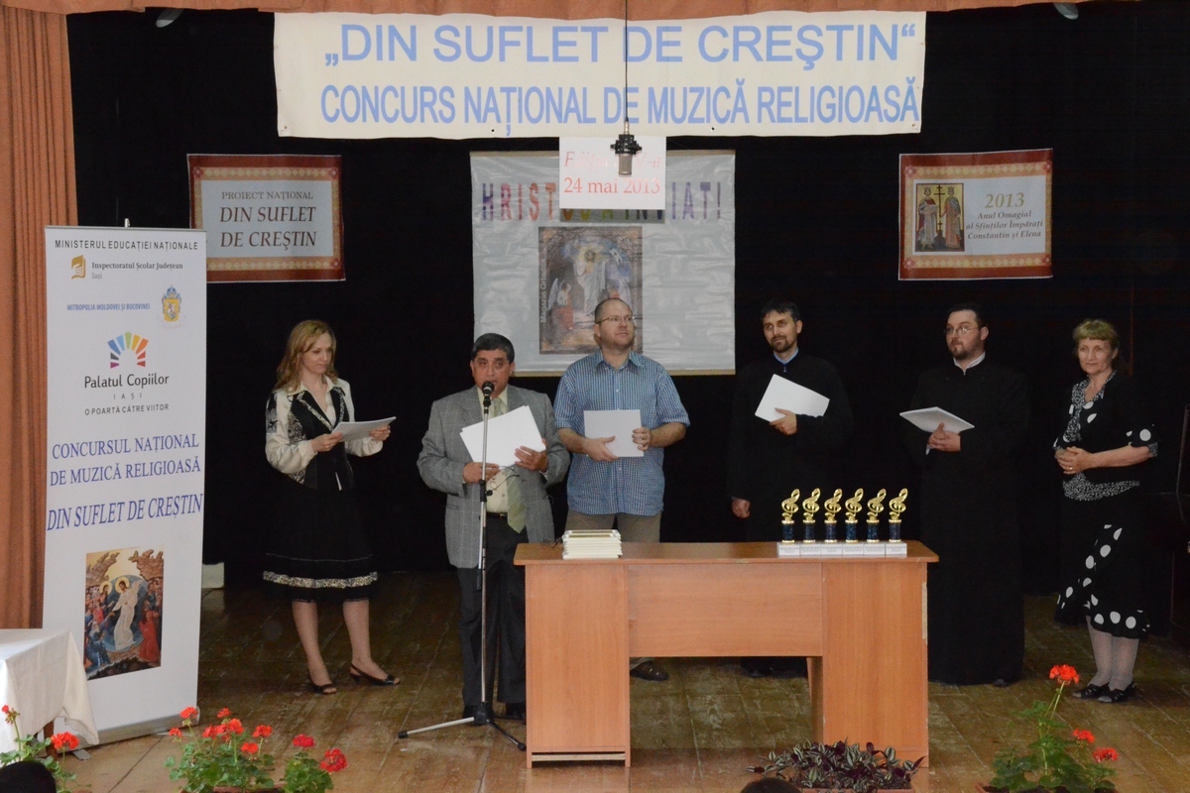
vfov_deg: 18.9
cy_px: 396
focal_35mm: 72
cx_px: 595
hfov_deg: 28.1
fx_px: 2380
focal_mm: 48
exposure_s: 1/60
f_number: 11
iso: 6400
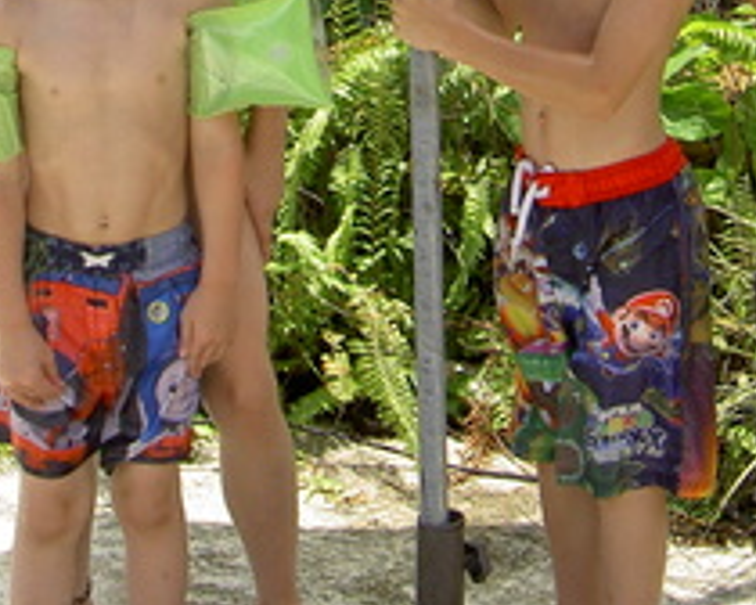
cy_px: -252
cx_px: 378
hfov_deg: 16.6
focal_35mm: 116
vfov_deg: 12.7
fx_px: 2595
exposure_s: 1/125
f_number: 4.7
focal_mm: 8
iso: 100
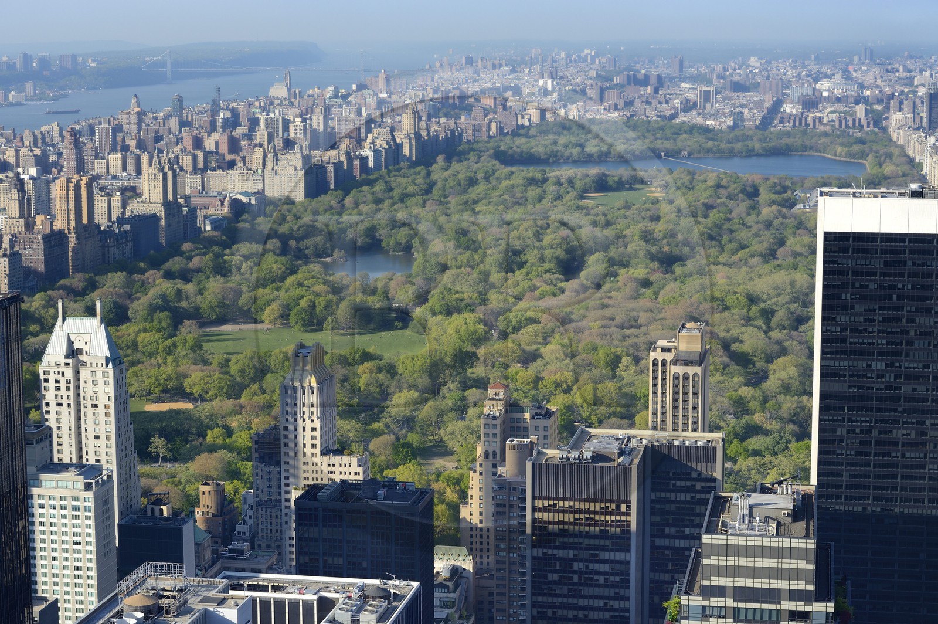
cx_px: 469
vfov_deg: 19.4
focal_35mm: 70
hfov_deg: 28.9
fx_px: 1822
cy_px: 312
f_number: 9
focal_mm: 70
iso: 400
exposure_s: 1/400
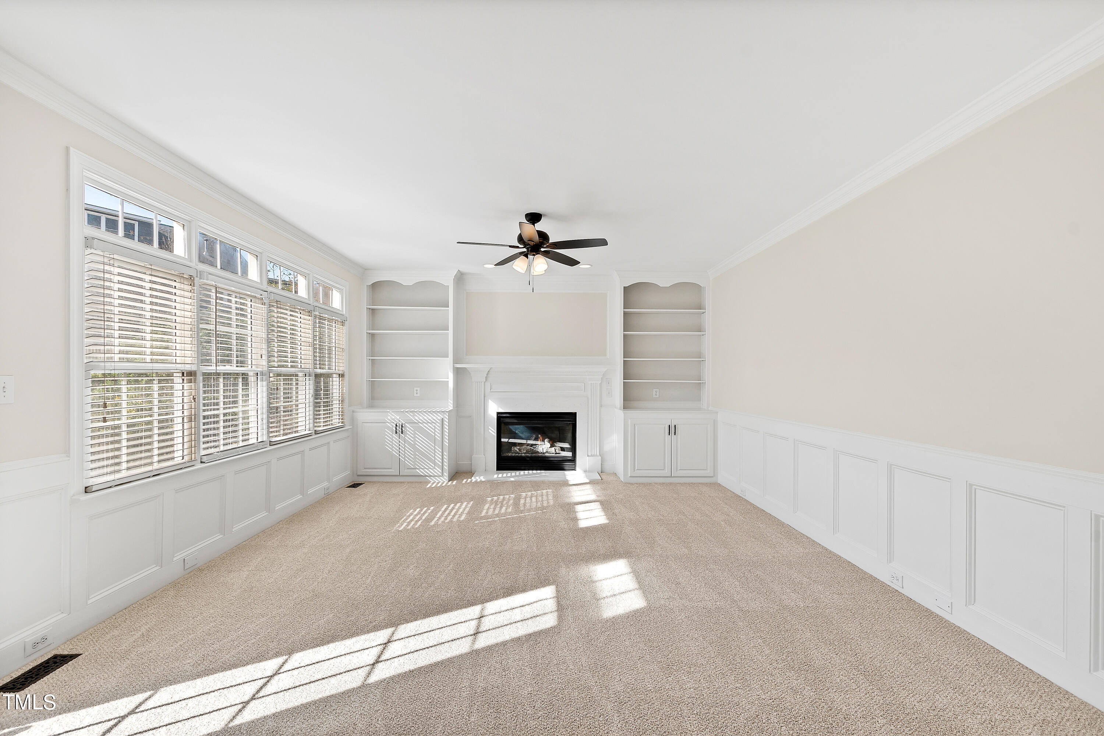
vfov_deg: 77.3
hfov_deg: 100.4
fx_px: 460
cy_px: 368
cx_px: 552
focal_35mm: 15
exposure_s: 1/15
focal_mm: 10
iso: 100
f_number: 8
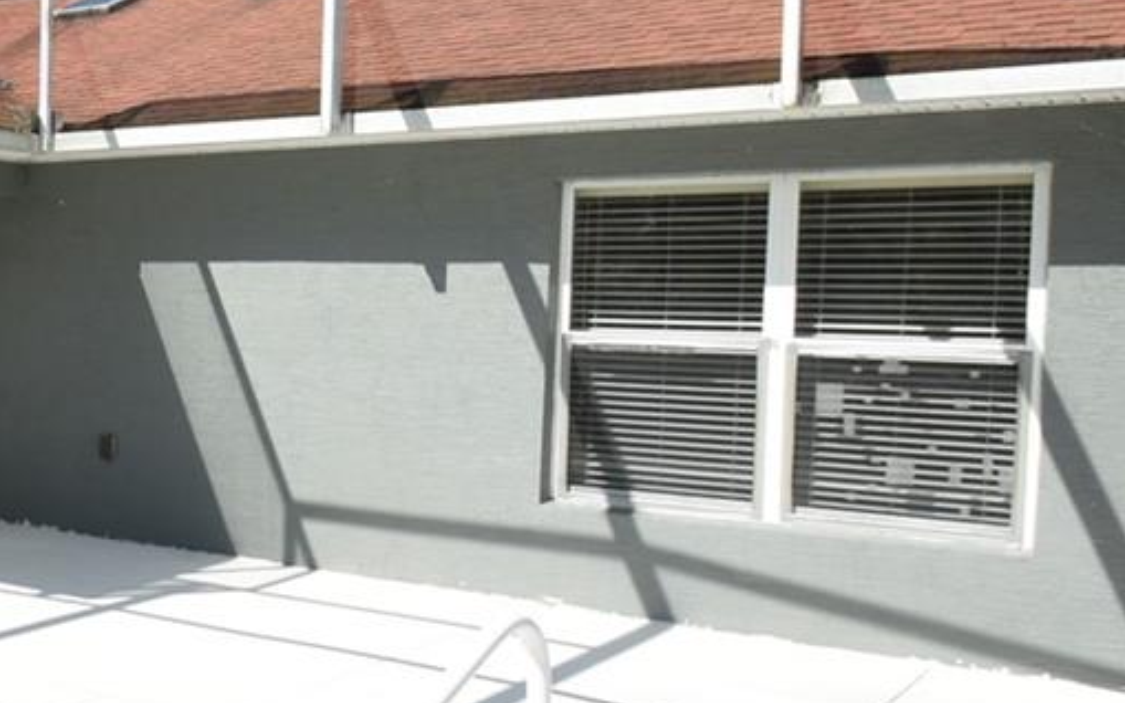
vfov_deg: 26.9
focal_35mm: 48
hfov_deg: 33.4
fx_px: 1472
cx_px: -252
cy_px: 338
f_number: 6.3
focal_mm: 10
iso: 100
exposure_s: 1/160
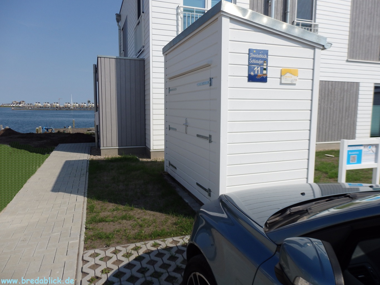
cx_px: 190
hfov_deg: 69.4
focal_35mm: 25
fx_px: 274
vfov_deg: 54.9
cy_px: 142
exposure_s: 1/400
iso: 100
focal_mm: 4.5
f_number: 8.7
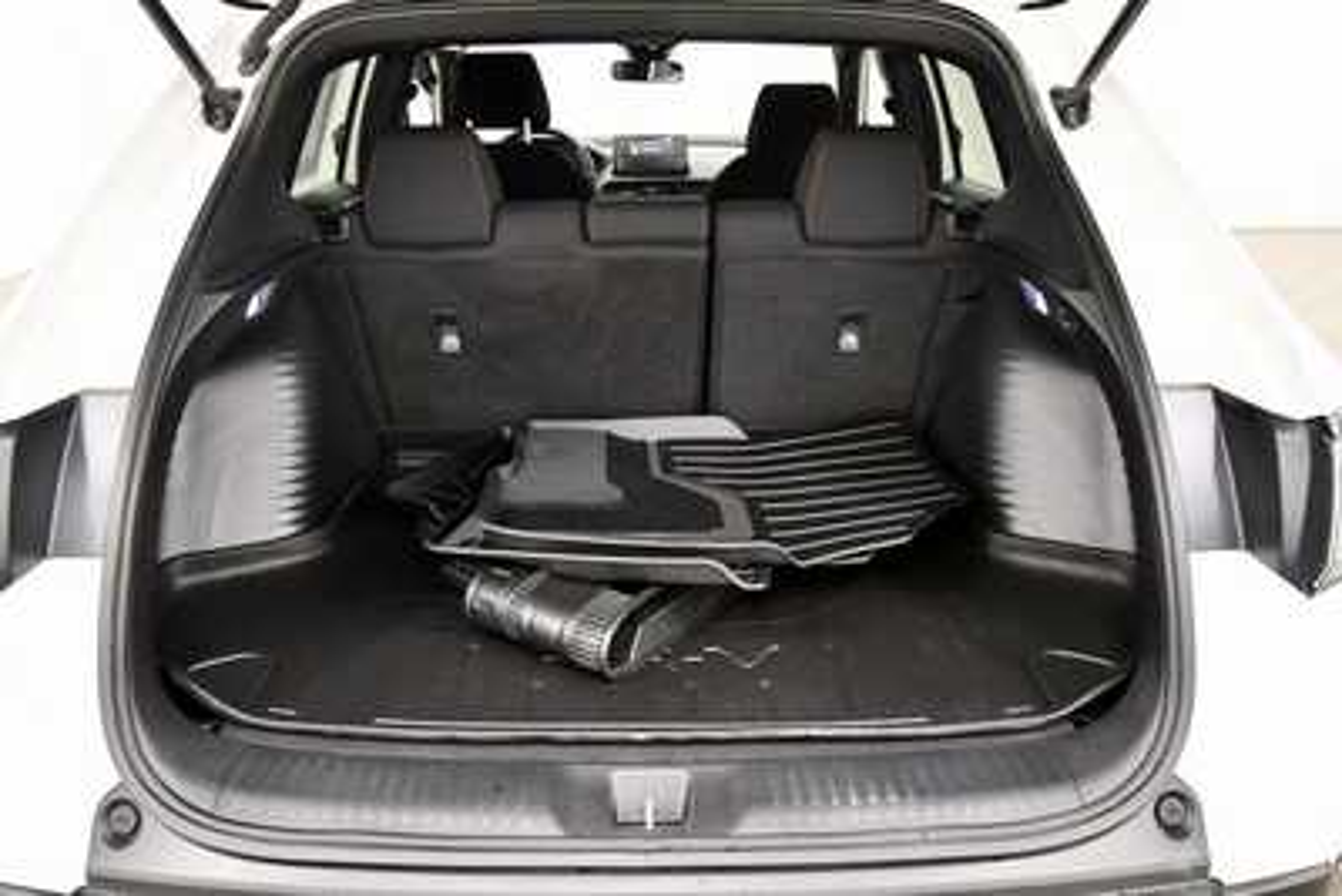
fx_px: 1007
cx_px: 671
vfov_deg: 48.0
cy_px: 448
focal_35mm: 27
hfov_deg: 67.4
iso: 3200
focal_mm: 18
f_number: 5.6
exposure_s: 1/60
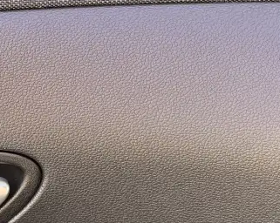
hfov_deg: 16.5
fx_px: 944
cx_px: -15
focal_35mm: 114
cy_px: 104
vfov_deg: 13.5
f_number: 1.6
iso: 125
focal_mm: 5.96
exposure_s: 1/121
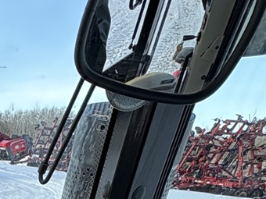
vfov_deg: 15.4
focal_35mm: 68
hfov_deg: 23.1
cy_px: 437
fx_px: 523
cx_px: -133
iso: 64
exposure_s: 1/351
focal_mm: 2.22
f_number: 2.2
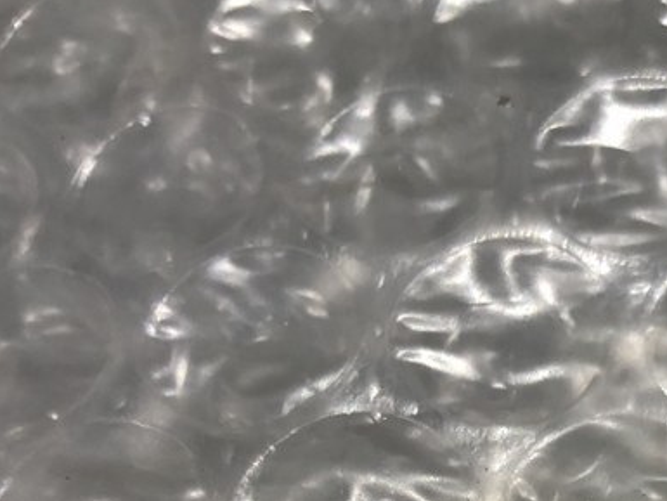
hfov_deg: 19.4
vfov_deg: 15.0
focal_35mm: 93
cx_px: 884
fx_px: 1793
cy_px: 704
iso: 40
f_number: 1.8
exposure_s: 1/24
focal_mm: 3.99
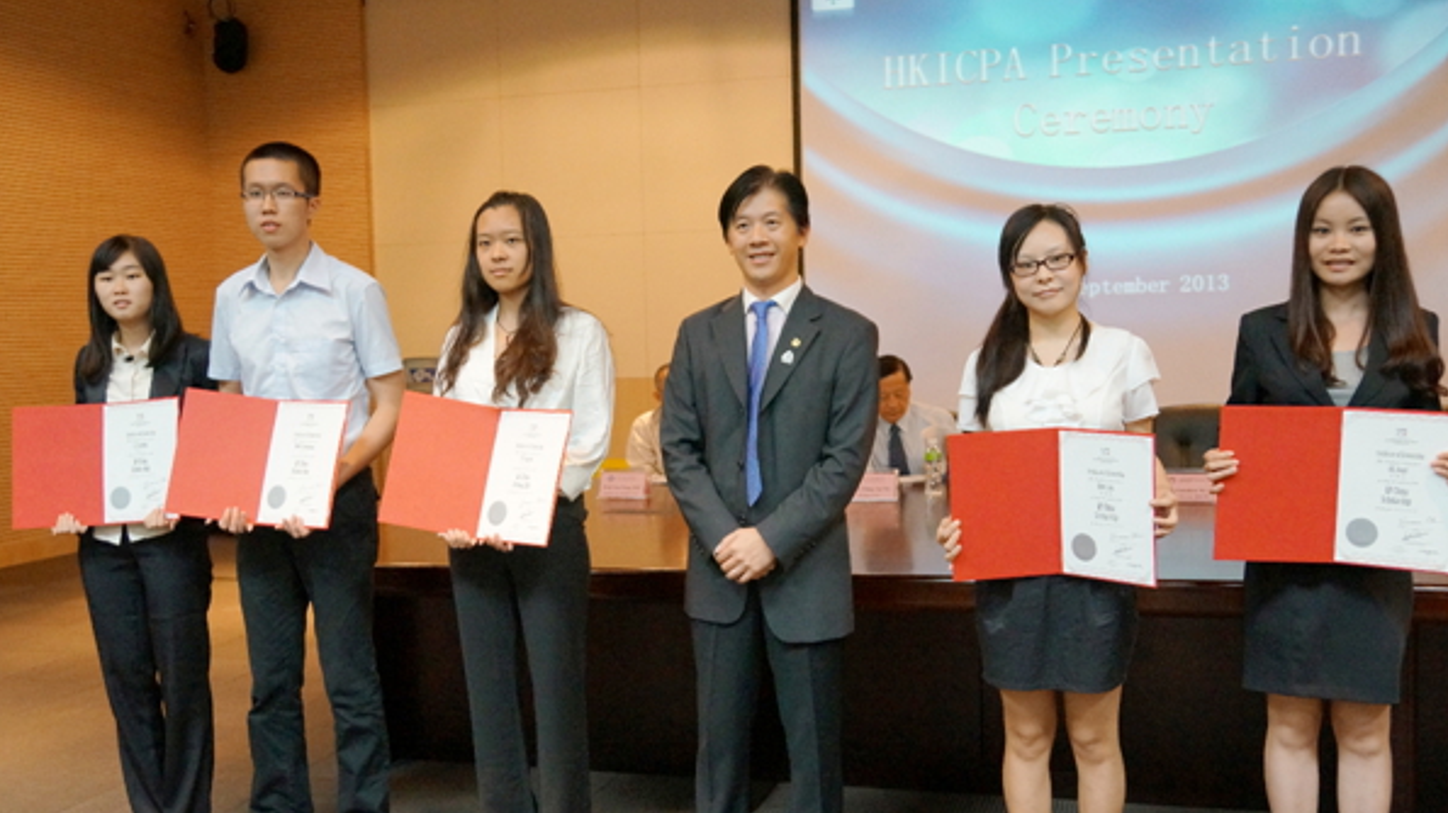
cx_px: 723
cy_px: 443
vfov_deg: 31.1
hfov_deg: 52.8
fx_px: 1458
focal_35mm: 38
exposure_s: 1/40
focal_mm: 24
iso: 3200
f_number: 4
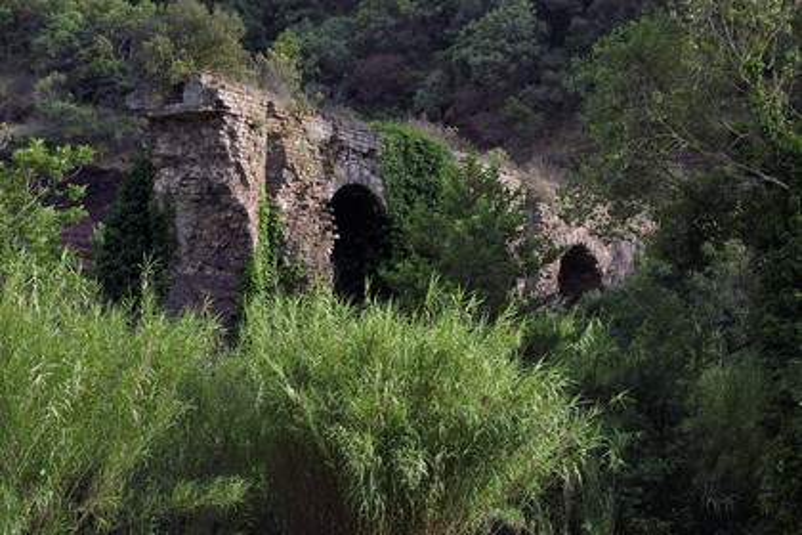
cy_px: 268
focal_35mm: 135
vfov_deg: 10.2
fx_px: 3007
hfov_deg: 15.2
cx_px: 401
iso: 200
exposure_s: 1/250
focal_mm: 135
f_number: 8
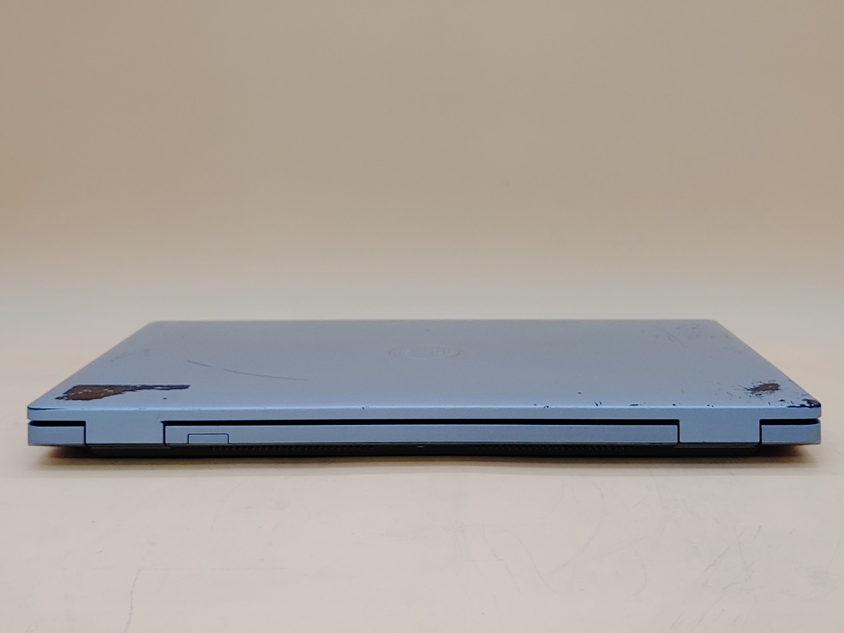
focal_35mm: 46
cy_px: 316
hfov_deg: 41.2
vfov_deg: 31.5
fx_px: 1122
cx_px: 422
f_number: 1.8
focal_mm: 4.36
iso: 50
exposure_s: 1/96
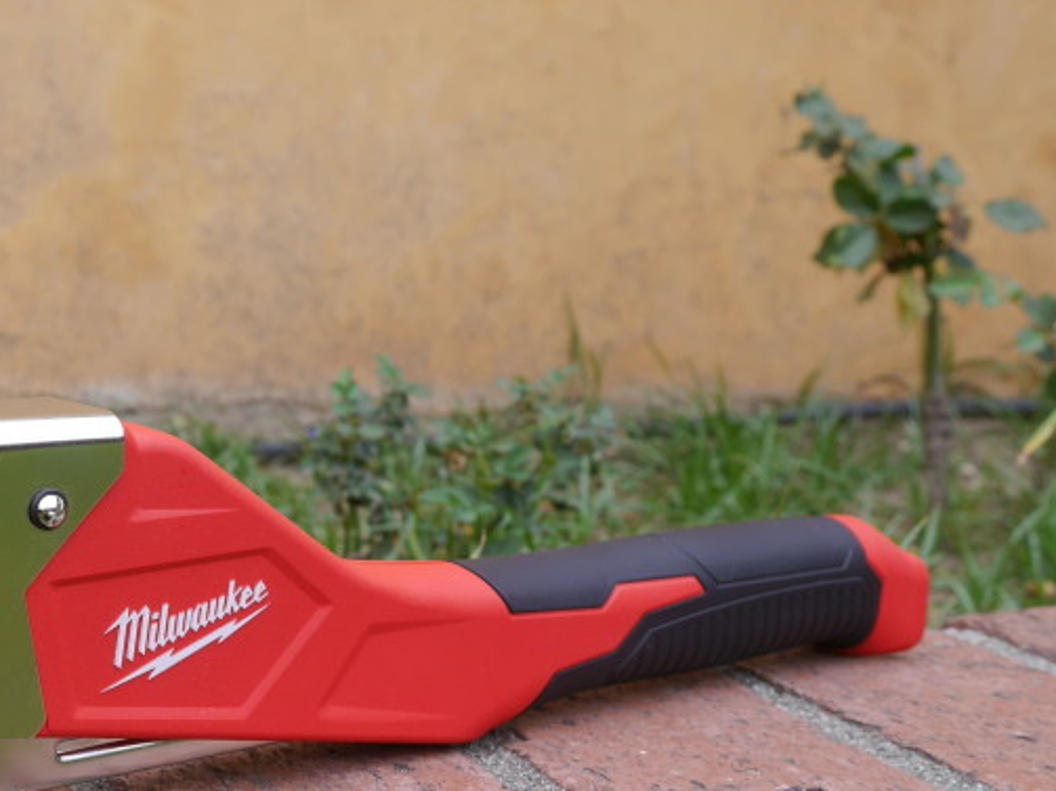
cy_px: 546
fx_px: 1738
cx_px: -6
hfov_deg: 31.2
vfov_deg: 25.5
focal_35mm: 57
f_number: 5
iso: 160
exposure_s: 1/160
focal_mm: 14
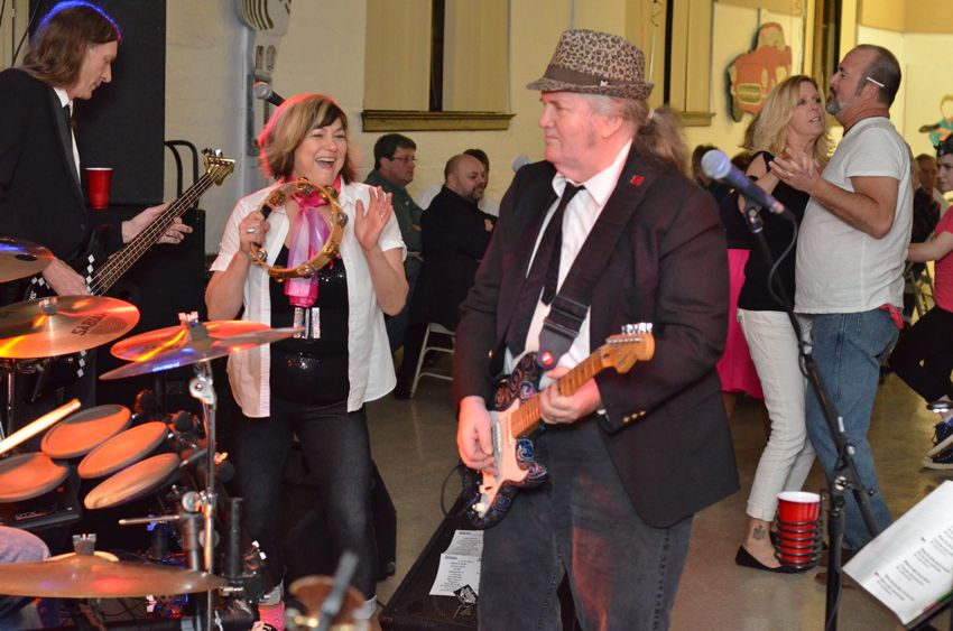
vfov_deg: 18.1
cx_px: 476
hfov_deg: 27.0
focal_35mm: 75
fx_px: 1981
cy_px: 316
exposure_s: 1/250
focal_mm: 50
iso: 4000
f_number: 4
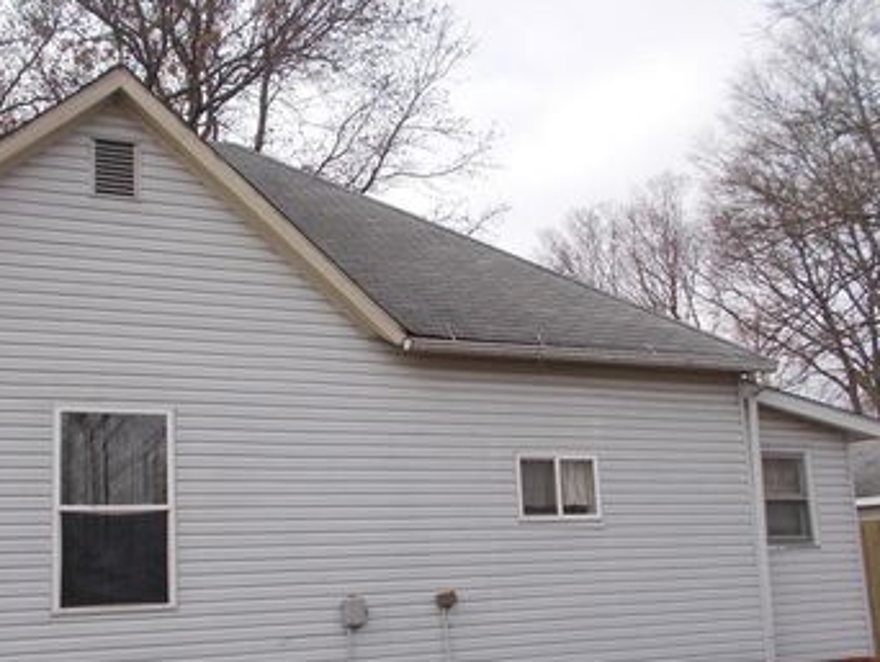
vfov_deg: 37.6
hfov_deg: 48.1
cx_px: 291
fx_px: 967
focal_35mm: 38
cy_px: 411
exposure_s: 1/400
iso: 80
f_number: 3.2
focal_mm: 4.6
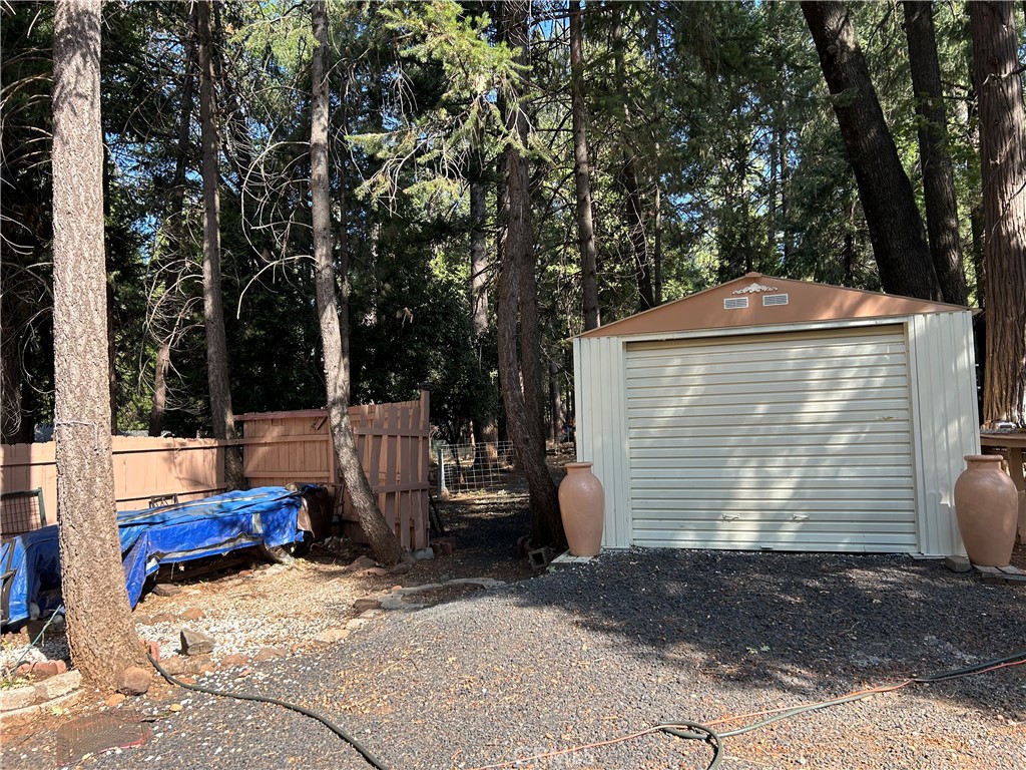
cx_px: 513
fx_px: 771
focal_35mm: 26
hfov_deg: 67.3
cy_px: 385
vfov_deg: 53.1
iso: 50
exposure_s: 1/621
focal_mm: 5.7
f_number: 1.5
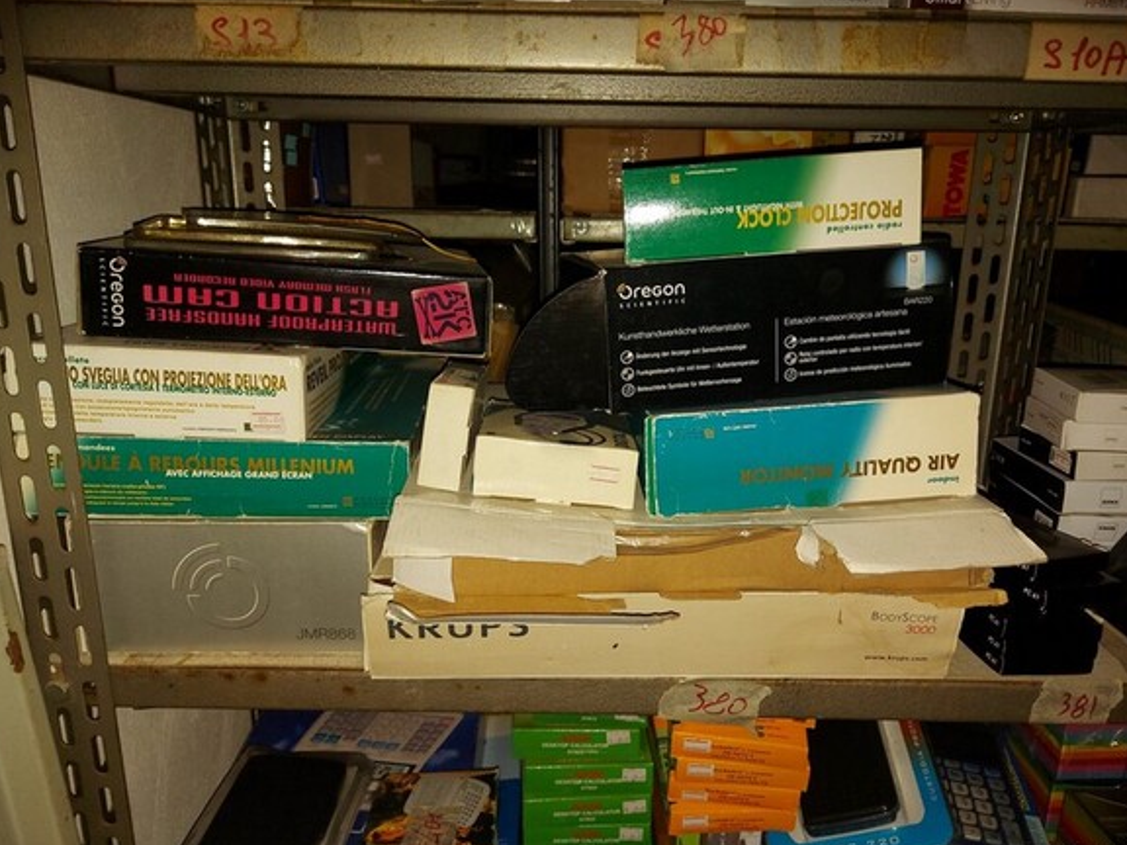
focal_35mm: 25
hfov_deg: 69.4
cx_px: 569
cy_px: 417
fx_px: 814
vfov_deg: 54.9
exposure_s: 1/50
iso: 125
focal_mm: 5.23
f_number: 1.8
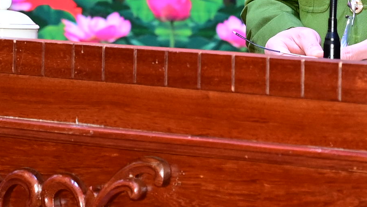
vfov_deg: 6.2
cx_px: 167
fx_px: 1830
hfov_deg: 11.5
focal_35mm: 188
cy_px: -280
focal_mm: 36
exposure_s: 1/160
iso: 1250
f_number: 4.5
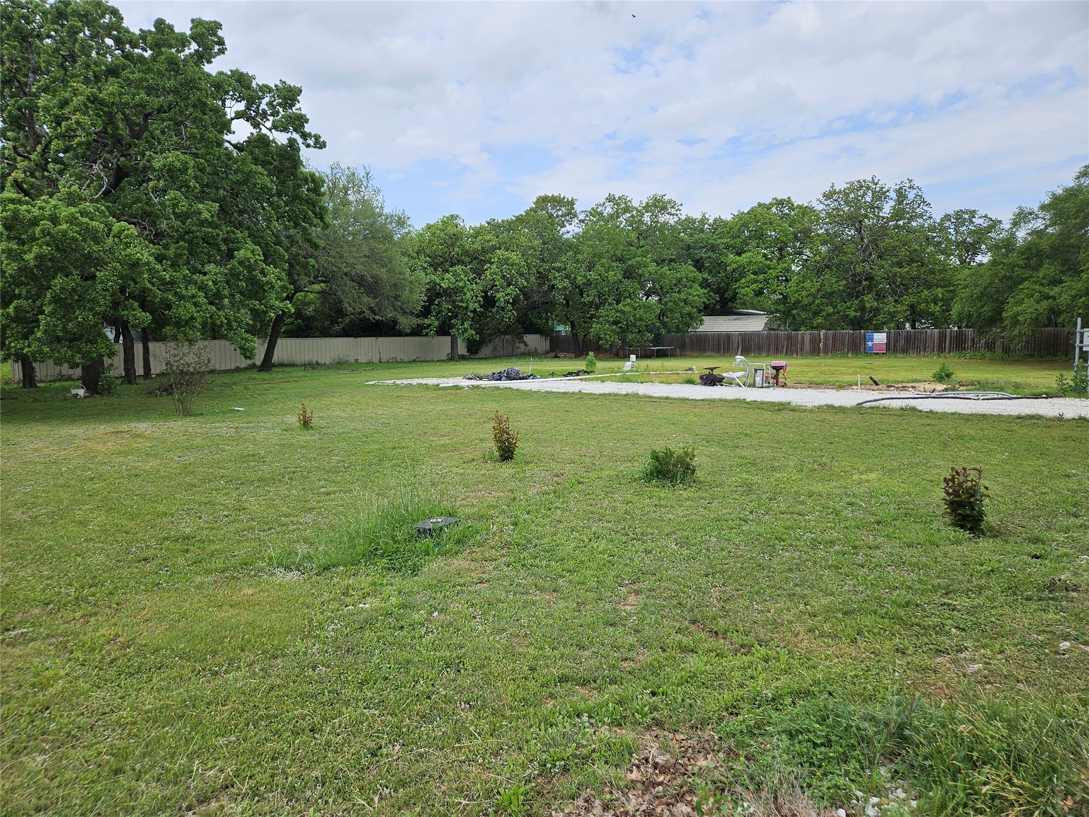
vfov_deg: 58.9
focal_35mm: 23
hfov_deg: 73.9
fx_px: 724
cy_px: 408
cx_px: 544
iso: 25
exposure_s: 1/1751
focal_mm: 5.4
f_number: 1.8
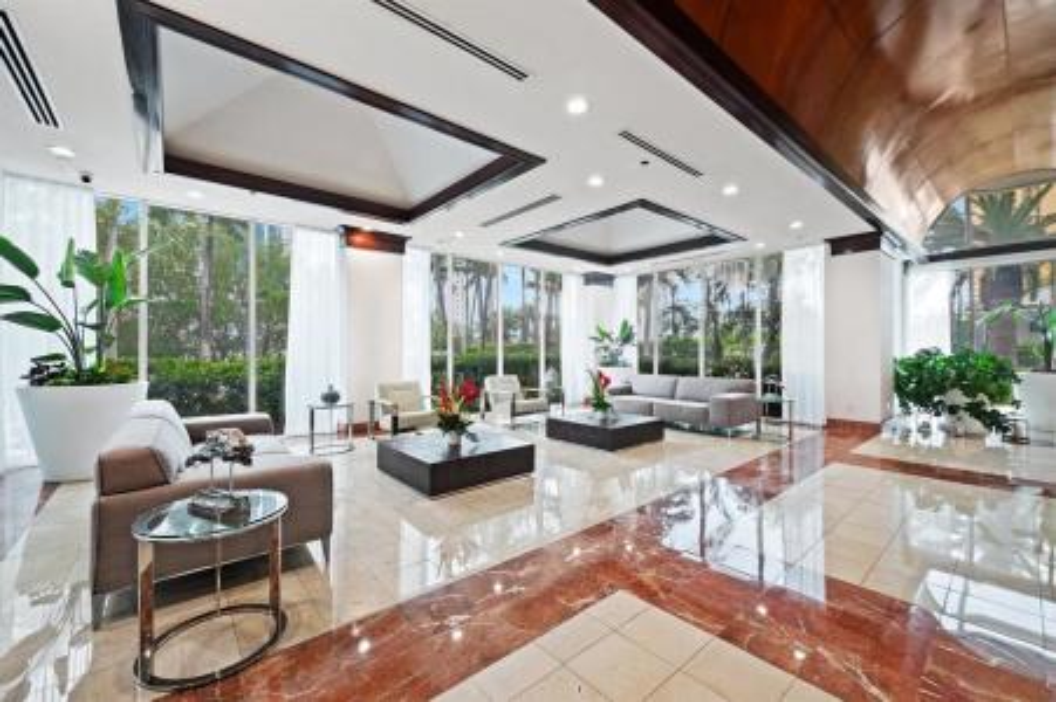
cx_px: 528
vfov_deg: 81.1
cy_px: 351
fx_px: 410
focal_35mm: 14
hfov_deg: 104.3
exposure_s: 1/2
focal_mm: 14
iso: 200
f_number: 8
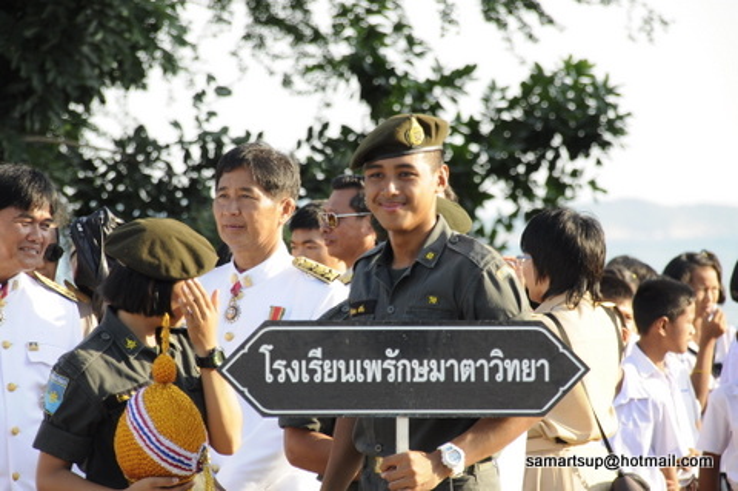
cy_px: 246
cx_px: 369
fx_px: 6144
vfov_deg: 4.6
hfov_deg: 6.9
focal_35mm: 300
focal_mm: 200
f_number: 8
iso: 250
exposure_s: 1/160
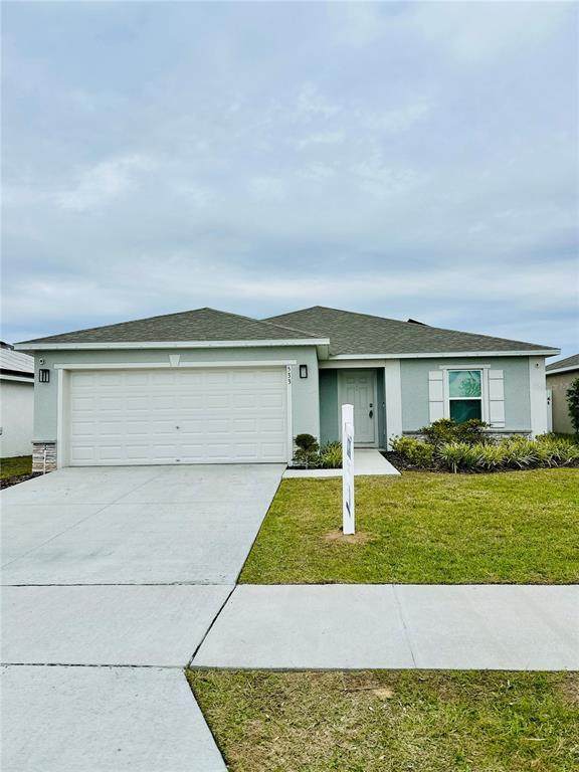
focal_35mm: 24
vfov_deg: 71.6
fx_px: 535
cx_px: 290
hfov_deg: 56.8
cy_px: 386
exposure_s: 1/5848
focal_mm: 6.86
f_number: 1.78
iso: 80
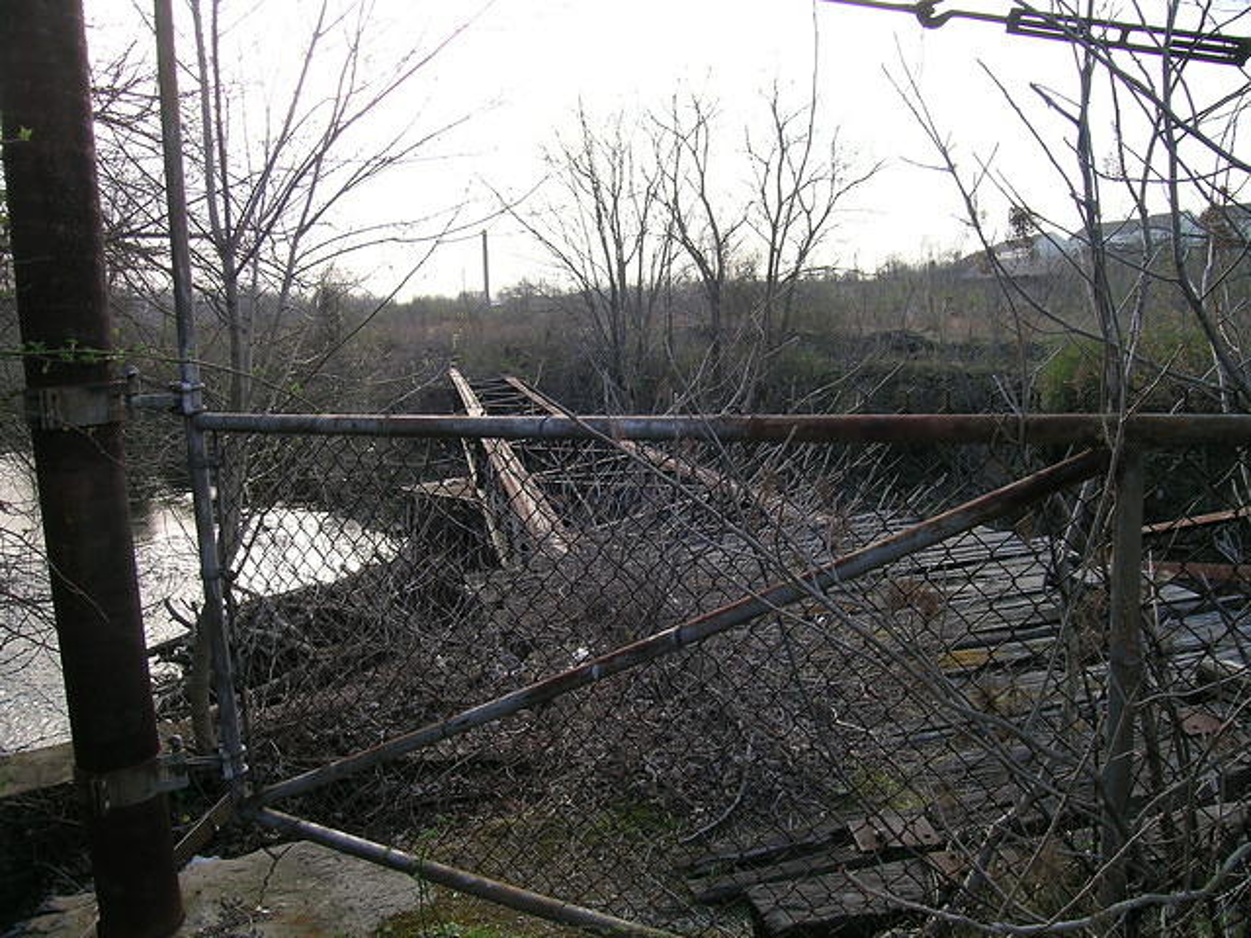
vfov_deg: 49.7
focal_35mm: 28
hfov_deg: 63.4
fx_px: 1012
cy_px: 469
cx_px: 626
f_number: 4.4
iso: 50
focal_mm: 5.8
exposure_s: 1/159
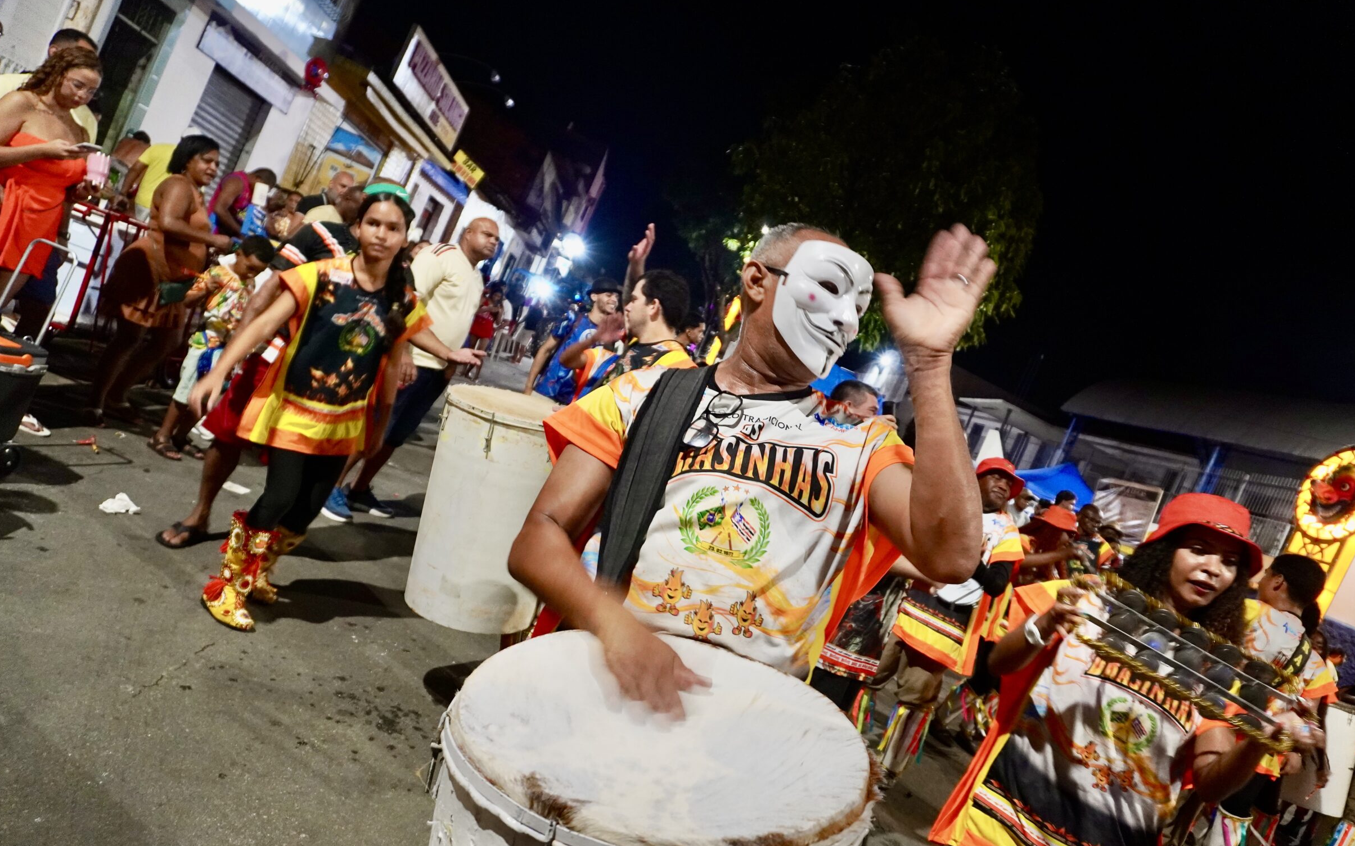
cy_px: 447
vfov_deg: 47.6
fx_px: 960
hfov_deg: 70.4
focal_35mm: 26
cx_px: 706
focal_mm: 16
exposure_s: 1/60
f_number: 4
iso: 1600
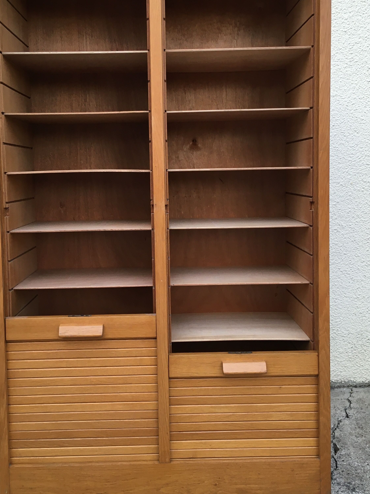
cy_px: 216
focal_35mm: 39
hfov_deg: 36.8
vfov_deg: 47.7
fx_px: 556
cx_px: 168
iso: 32
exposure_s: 1/33
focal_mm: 4.15
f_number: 2.2
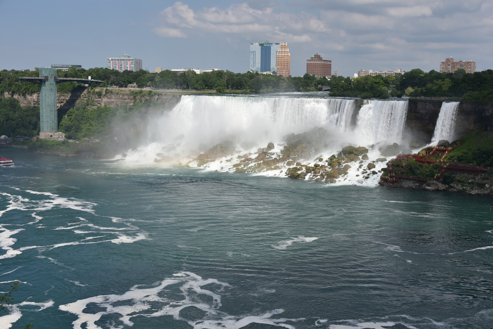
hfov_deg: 41.1
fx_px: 657
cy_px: 164
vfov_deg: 28.1
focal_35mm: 48
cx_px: 246
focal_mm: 48
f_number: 10
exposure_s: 1/400
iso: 100
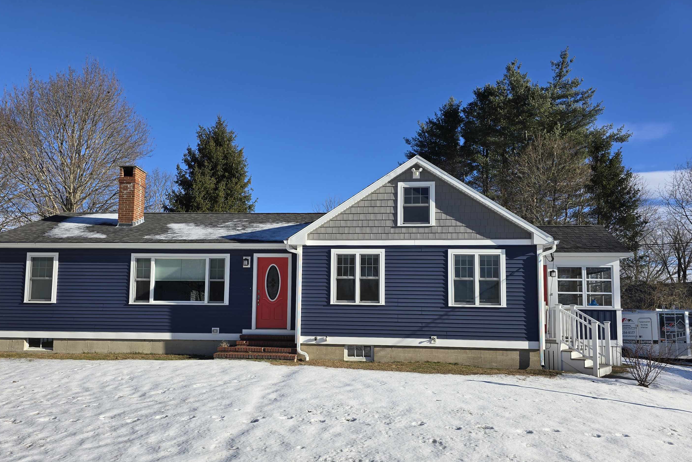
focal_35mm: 26
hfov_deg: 69.3
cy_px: 271
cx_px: 318
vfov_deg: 49.3
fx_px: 500
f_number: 1.7
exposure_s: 1/845
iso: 12
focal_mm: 6.3
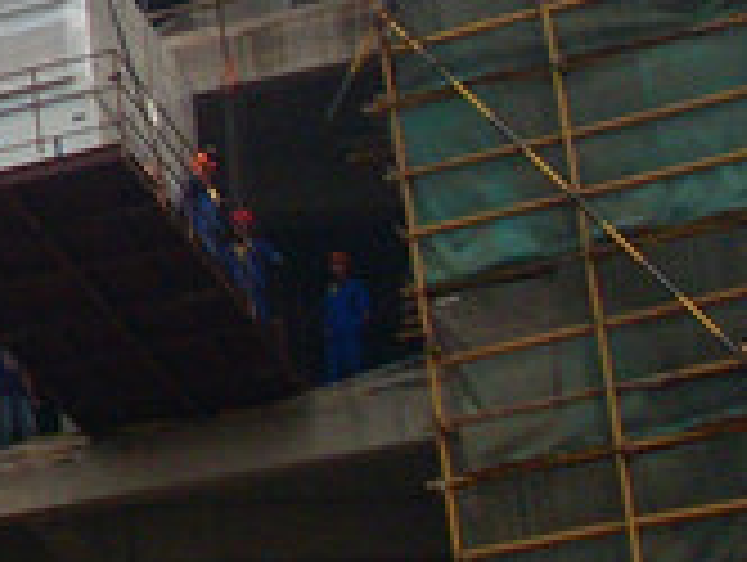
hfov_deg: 10.0
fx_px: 3955
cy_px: -306
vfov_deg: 8.0
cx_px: -711
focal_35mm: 183
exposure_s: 1/350
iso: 80
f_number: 7.7
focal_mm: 6.3
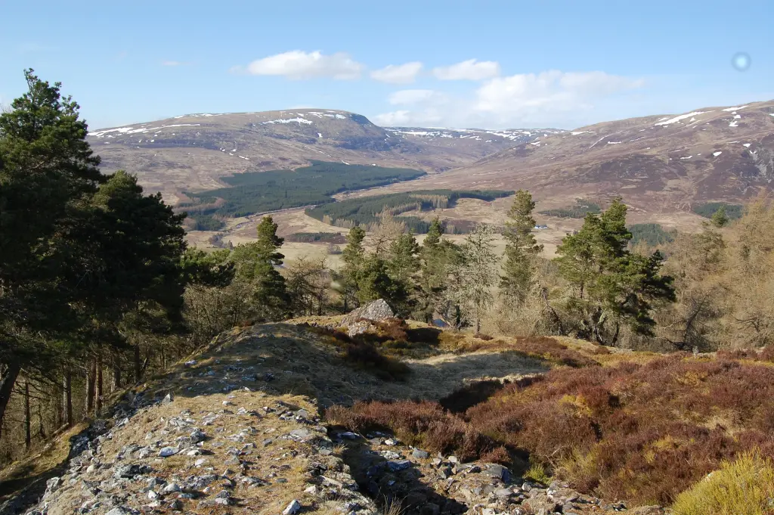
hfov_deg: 67.4
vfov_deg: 47.9
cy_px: 258
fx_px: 580
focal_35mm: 27
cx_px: 387
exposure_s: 1/250
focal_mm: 18
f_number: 10
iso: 400
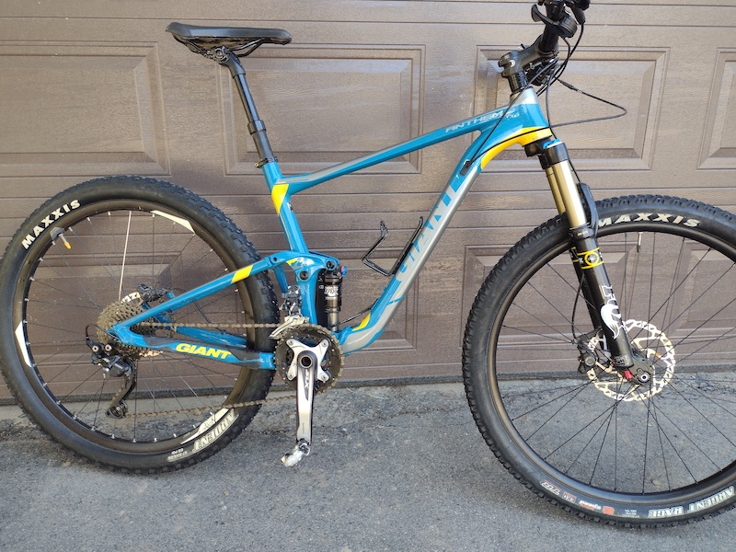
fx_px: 574
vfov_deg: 51.4
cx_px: 368
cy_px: 276
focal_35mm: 27
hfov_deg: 65.3
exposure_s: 1/120
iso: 167
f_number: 1.7
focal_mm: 4.71
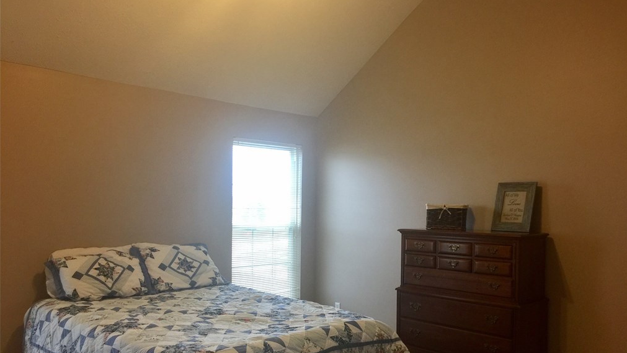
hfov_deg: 61.0
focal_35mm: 32
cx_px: 317
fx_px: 532
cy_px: 226
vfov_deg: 36.4
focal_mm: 4.15
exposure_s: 1/15
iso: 64
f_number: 2.2
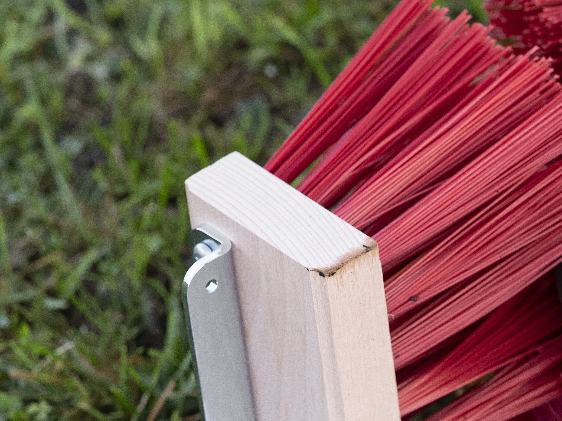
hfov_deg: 5.6
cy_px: 487
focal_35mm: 346
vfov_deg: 4.3
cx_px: 973
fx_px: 5617
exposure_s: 1/500
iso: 500
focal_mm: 110
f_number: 4
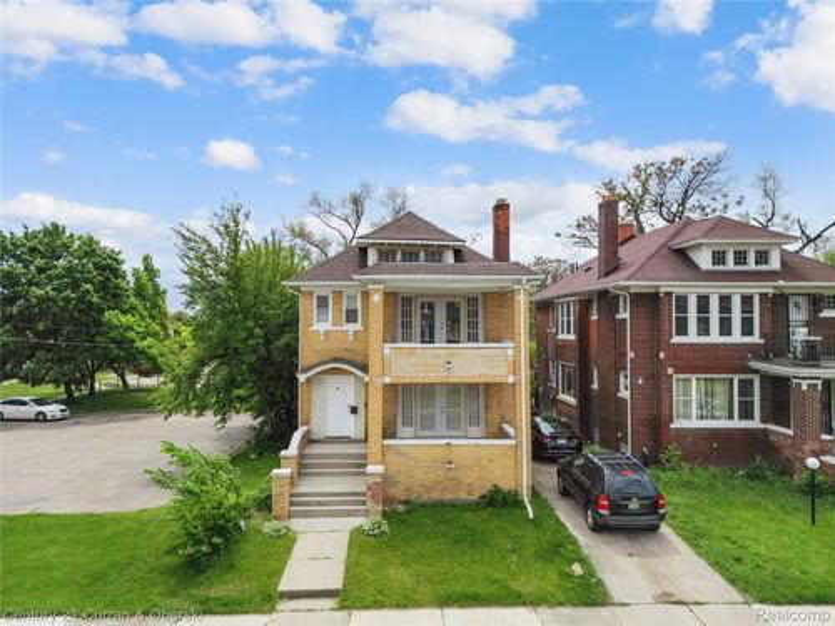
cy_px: 313
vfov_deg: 56.8
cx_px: 418
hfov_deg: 71.6
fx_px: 579
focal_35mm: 24
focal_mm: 6.72
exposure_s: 1/5000
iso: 110
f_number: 1.7
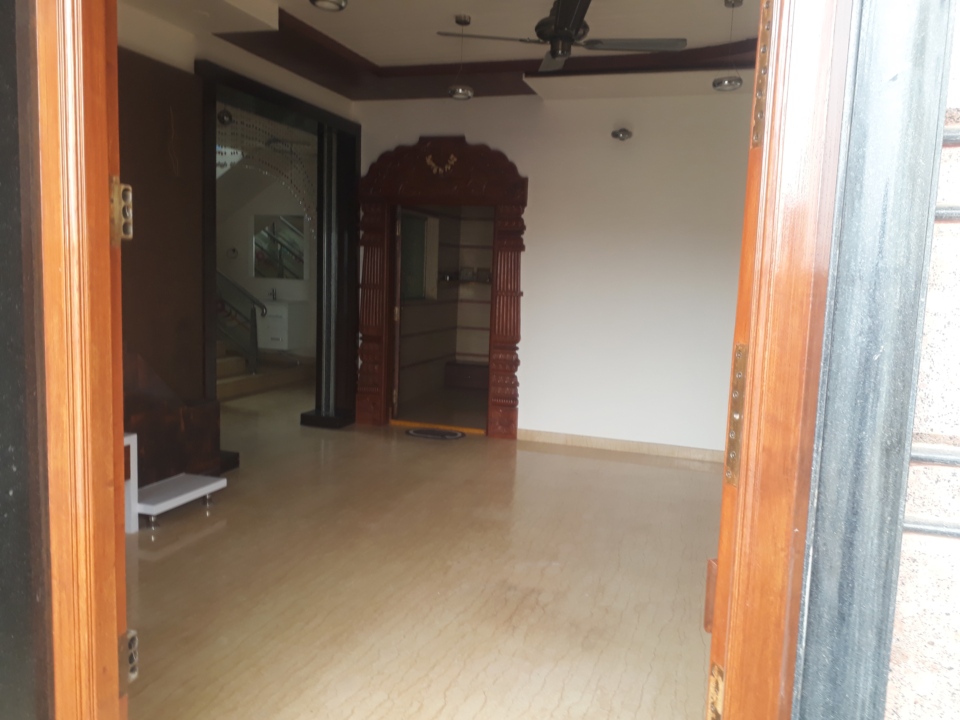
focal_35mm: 27
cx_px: 480
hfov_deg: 65.3
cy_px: 360
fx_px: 749
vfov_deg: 51.4
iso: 40
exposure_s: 1/33
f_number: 1.9
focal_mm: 3.6
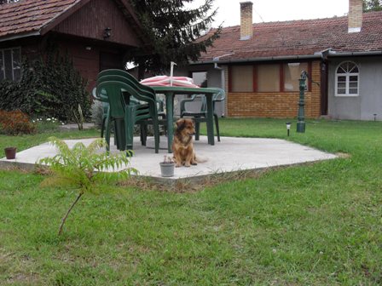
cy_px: 143
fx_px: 386
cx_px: 191
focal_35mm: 35
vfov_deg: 40.7
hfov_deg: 52.6
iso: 100
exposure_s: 1/250
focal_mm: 6.3
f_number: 3.2
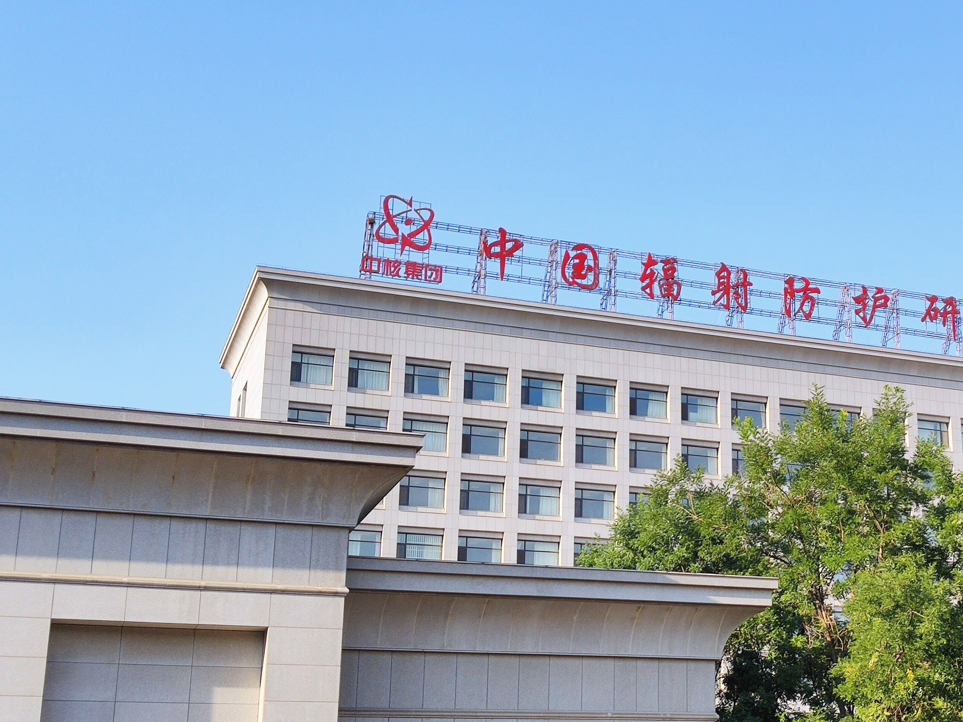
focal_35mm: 56
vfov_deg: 26.1
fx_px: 1558
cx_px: 791
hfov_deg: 33.2
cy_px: 386
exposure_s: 1/1185
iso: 112
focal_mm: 4.75
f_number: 1.75
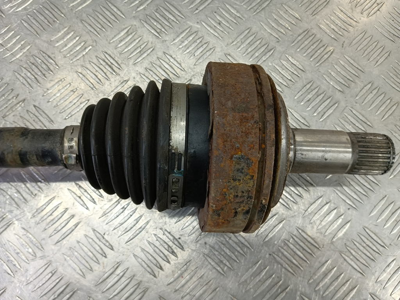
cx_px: 200
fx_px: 266
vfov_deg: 58.9
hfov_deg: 73.9
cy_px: 150
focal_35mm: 23
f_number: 1.6
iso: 118
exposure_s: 1/50
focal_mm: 4.11
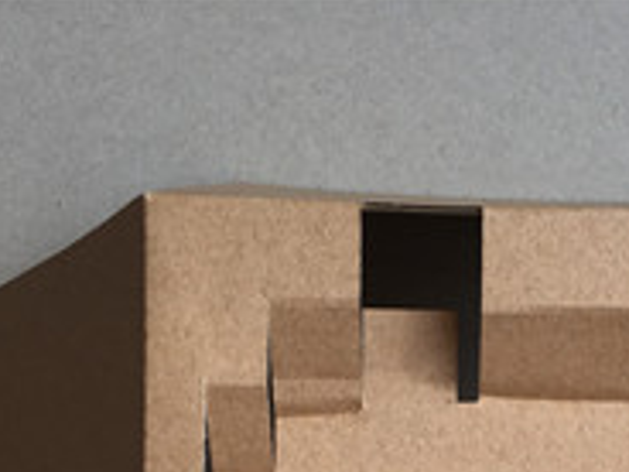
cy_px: 634
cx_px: 492
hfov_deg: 24.4
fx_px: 1435
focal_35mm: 79
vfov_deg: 17.4
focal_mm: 4.15
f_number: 2.2
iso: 32
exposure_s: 1/100
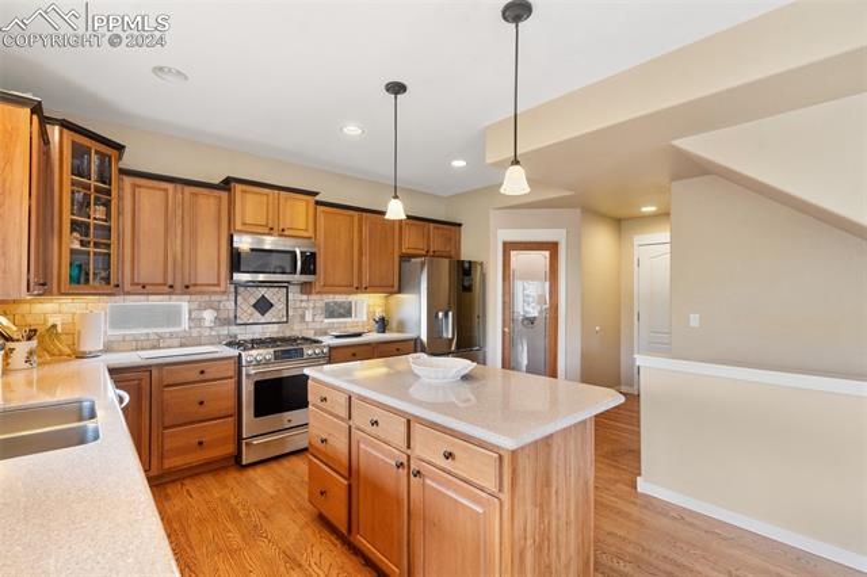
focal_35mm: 16
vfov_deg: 73.7
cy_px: 288
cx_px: 434
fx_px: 385
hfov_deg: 96.8
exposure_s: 1/15
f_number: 7.1
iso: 500
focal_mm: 16
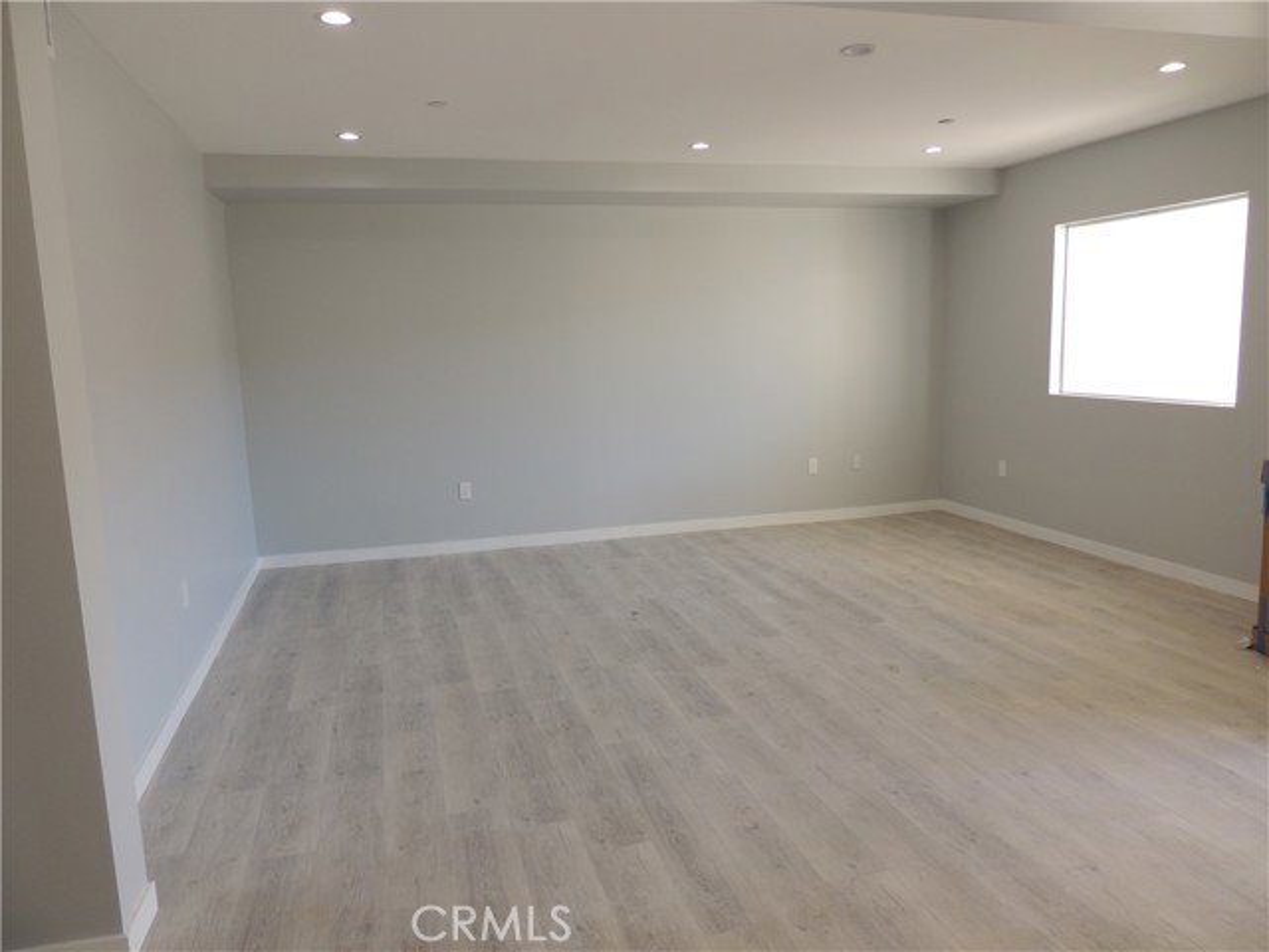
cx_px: 634
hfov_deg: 71.6
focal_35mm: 24
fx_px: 880
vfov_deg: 56.8
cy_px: 476
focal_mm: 4.3
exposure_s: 1/30
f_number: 3
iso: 140
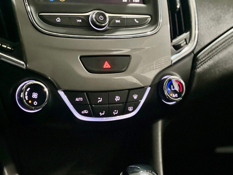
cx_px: 116
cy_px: 88
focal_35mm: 77
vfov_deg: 19.1
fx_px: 518
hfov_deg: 25.3
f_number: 2.8
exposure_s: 1/15
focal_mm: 9
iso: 1250
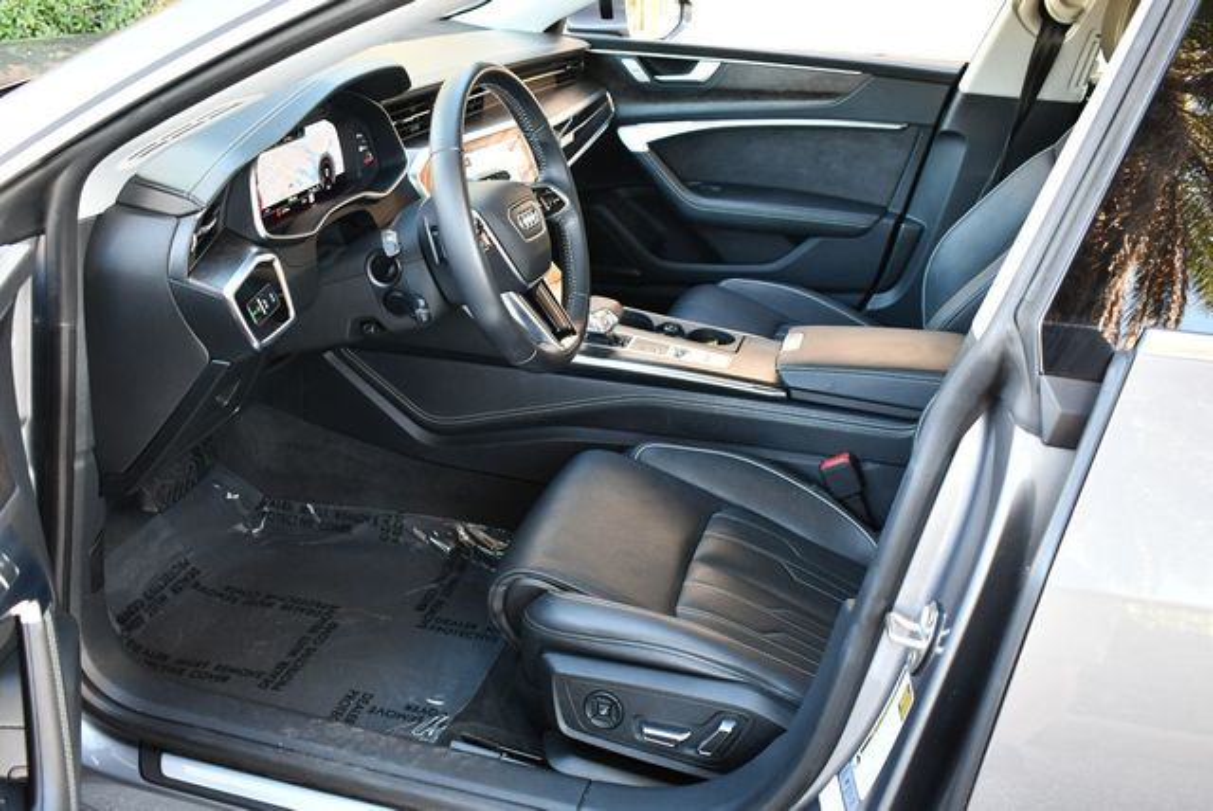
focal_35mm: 36
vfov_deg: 36.9
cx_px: 606
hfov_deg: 53.1
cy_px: 406
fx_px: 1214
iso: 900
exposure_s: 1/125
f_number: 3.5
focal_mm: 18
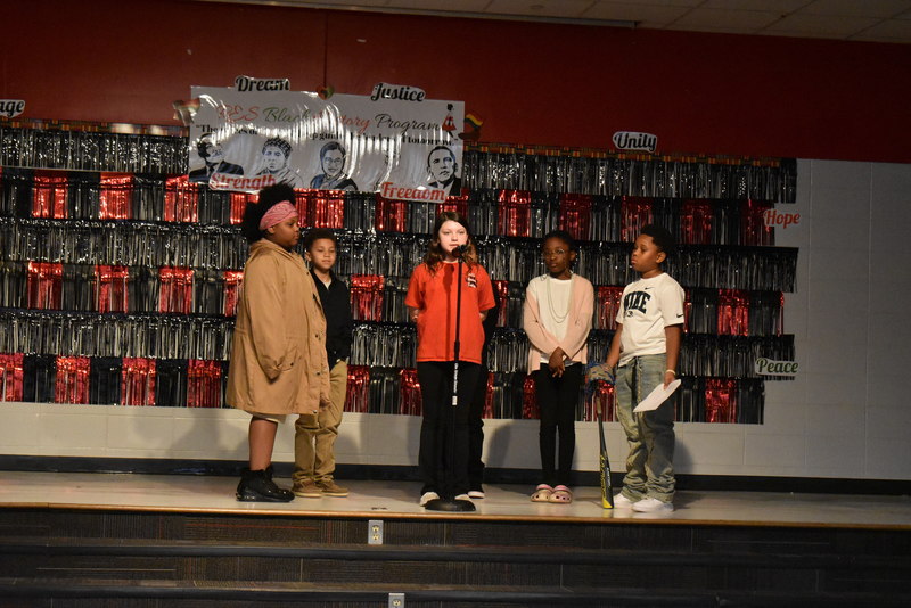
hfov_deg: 24.6
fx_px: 2088
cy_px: 304
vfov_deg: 16.6
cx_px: 456
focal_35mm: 82
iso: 5600
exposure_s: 1/100
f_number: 7.1
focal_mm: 55
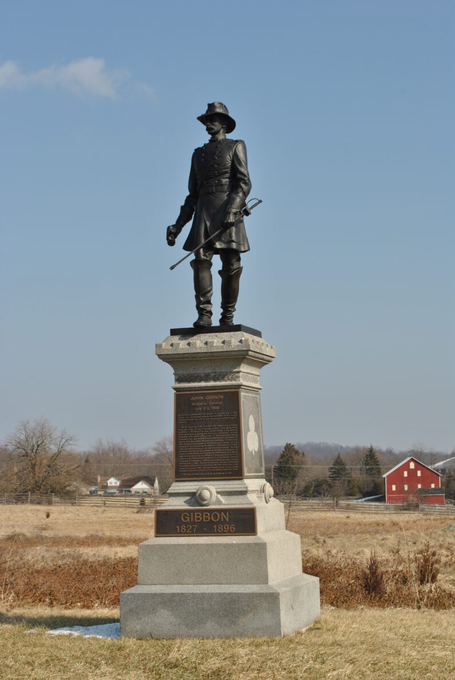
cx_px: 228
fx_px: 1305
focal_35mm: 69
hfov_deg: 19.8
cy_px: 340
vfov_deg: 29.2
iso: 100
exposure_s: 1/320
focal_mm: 46
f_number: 9
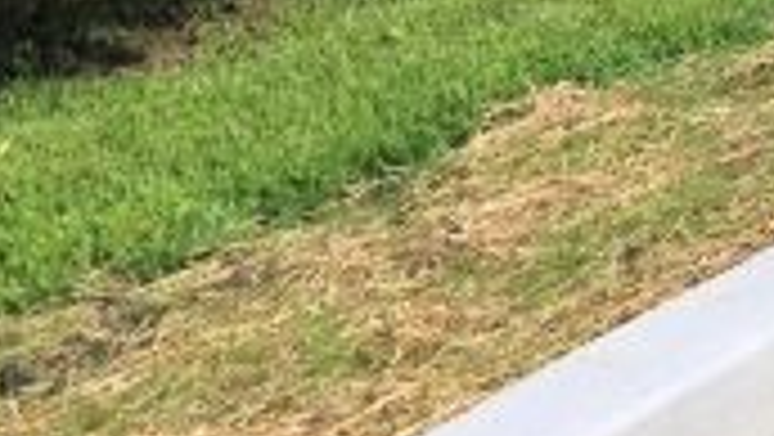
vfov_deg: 8.0
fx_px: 2916
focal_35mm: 142
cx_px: 1116
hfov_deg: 14.3
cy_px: -530
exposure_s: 1/623
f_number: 1.8
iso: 20
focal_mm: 4
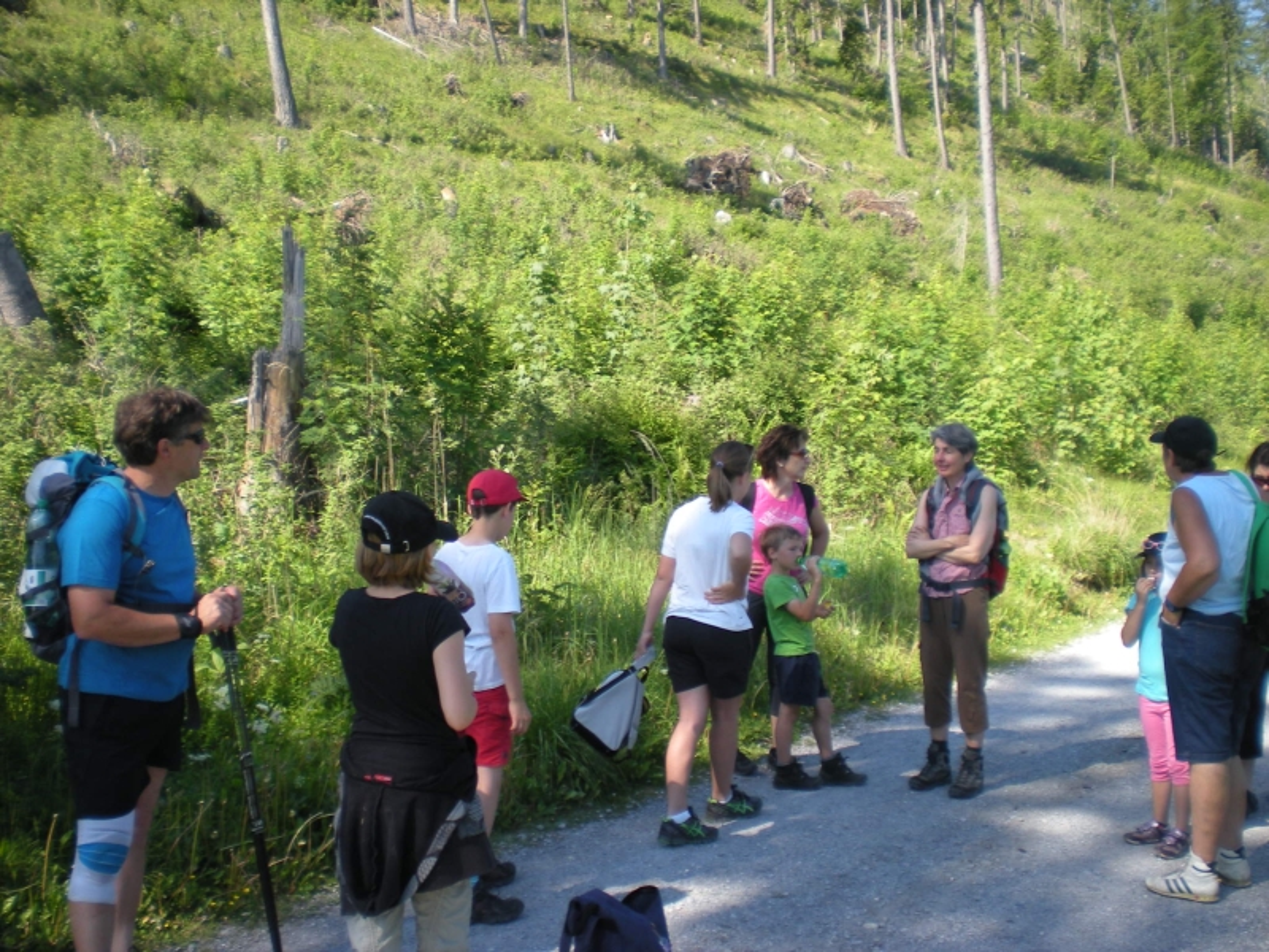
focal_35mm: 38
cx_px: 634
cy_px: 476
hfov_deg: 49.0
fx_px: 1393
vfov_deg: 37.7
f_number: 3.1
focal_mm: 6.3
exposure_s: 1/257
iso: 64
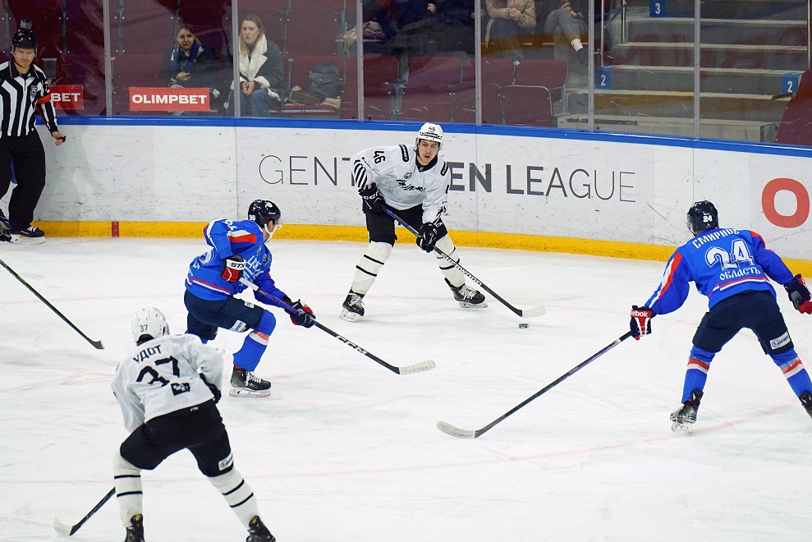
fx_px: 6159
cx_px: 402
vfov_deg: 5.0
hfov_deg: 7.5
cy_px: 272
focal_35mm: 273
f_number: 4
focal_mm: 180
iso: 1250
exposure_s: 1/800
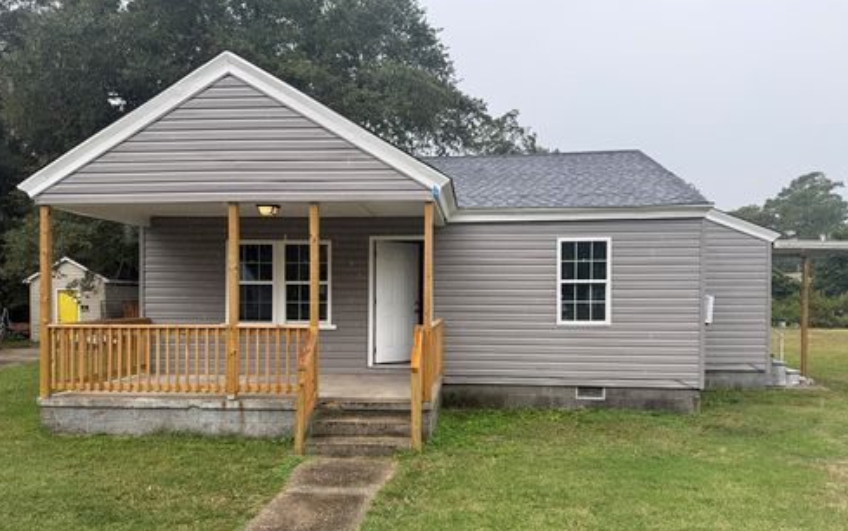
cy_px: 310
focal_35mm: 26
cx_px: 428
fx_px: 601
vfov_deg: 47.4
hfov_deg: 70.4
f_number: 1.78
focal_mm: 6.76
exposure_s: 1/728
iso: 80
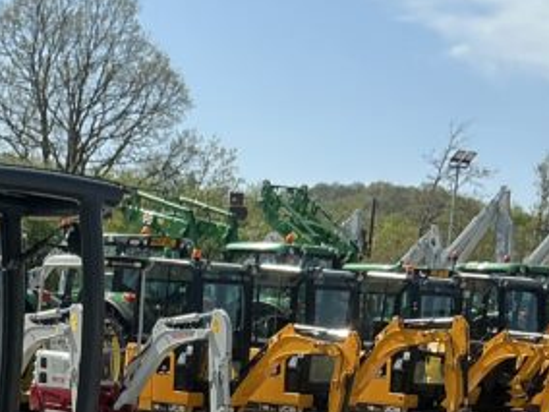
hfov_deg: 18.6
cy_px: 673
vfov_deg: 13.5
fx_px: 1602
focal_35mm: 101
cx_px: -77
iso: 25
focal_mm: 3
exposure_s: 1/1279
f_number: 1.8
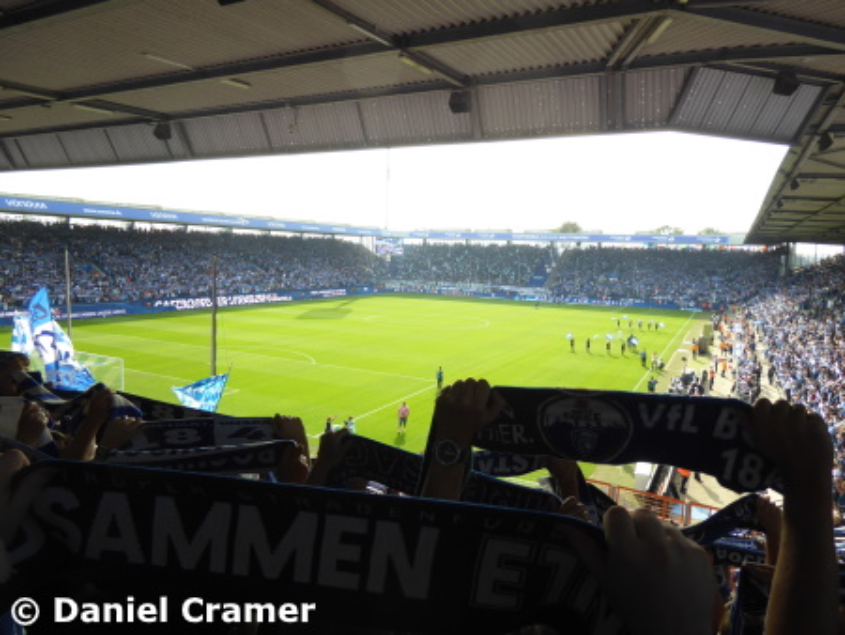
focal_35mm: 24
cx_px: 422
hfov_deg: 71.6
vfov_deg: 56.9
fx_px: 586
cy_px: 318
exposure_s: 1/160
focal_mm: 4.3
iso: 80
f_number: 3.3
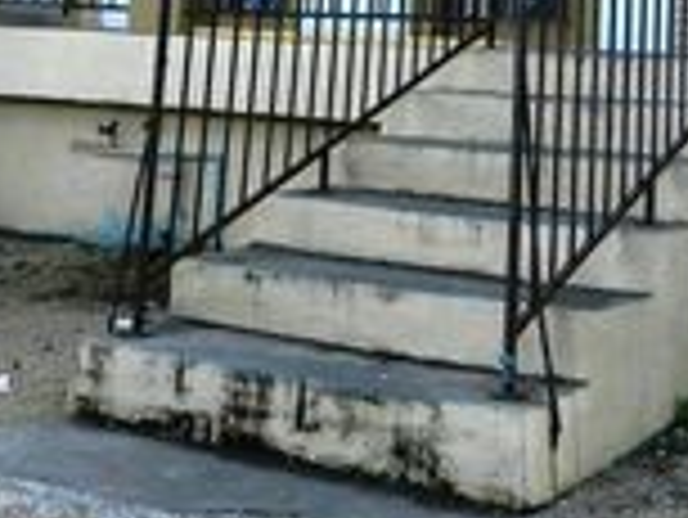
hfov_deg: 25.9
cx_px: 432
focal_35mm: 75
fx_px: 1492
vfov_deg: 17.6
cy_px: -264
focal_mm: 4
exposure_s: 1/800
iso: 160
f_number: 3.4
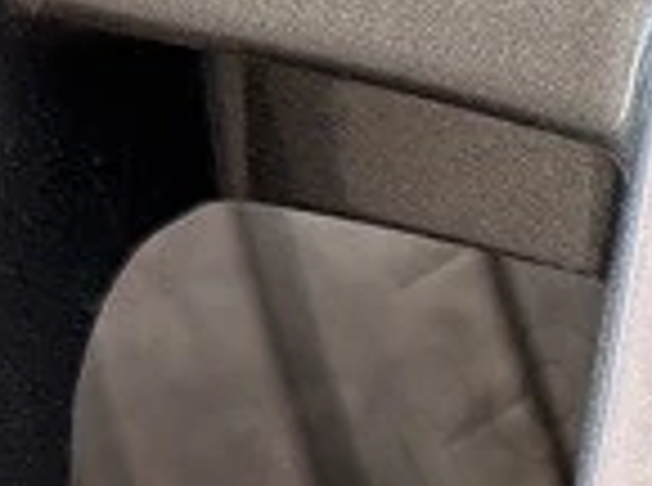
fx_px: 3119
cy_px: 716
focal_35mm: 166
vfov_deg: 8.7
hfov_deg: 10.3
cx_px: 1592
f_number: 1.78
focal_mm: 6.76
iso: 100
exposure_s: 1/333
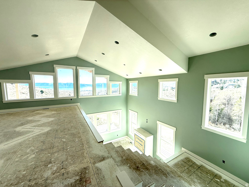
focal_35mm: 14
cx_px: 124
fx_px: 101
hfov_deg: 102.1
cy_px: 94
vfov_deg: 85.7
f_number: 2.2
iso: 64
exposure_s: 1/284
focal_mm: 2.22
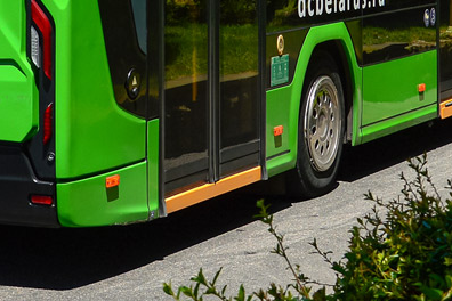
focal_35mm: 142
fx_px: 1781
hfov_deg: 14.4
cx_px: 143
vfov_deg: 9.4
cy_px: -160
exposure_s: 1/800
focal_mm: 25
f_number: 5.6
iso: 200
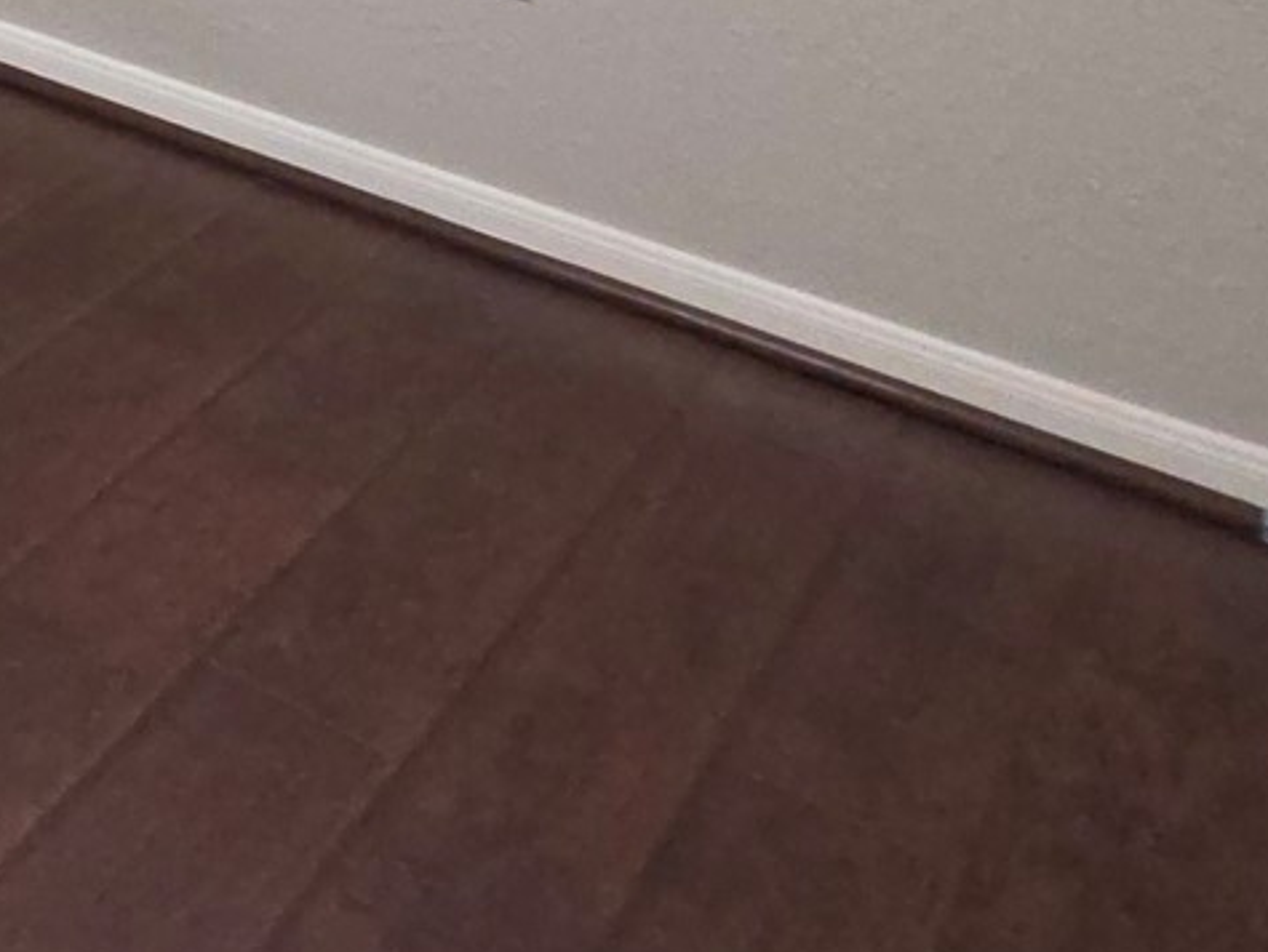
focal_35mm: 56
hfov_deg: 25.4
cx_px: -657
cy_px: -845
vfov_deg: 18.8
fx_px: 2053
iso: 320
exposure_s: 1/60
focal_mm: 2.2
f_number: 1.9
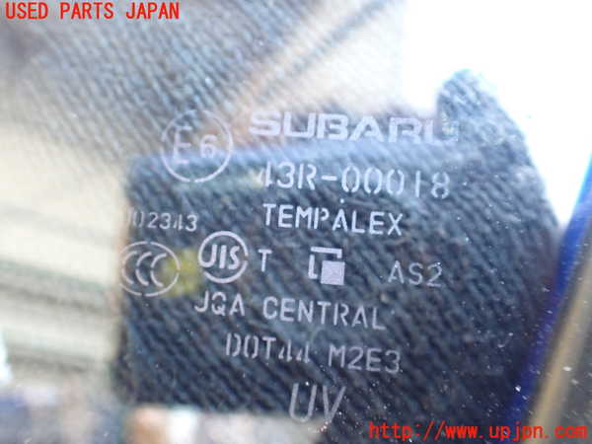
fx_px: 513
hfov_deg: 60.0
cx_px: 296
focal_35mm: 30
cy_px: 222
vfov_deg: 46.8
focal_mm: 5.4
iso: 1000
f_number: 2.3
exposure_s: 1/30
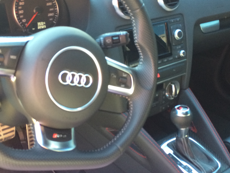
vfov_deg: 27.5
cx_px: 113
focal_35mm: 53
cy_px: 94
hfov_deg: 36.2
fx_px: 352
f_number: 2.2
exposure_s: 1/30
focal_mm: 4.12
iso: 64
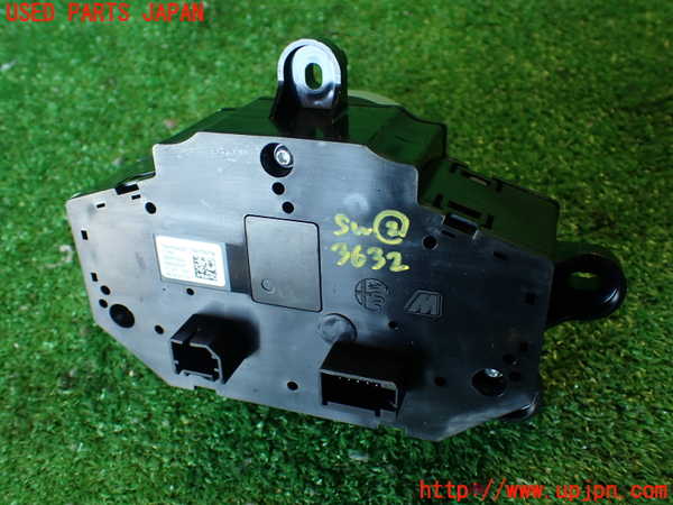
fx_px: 622
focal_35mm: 32
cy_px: 252
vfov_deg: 44.2
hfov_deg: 56.8
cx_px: 336
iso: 200
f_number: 2.4
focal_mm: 5.79
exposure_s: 1/40
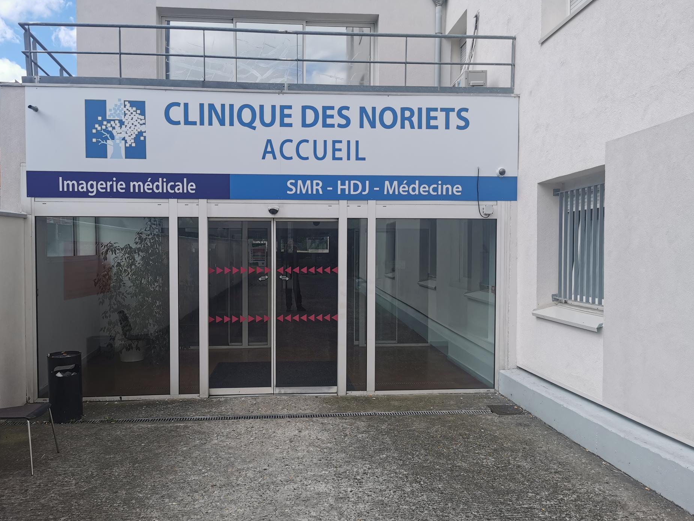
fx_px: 561
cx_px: 336
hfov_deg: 63.4
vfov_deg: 49.8
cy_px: 267
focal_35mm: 28
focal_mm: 5.56
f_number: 1.6
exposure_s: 1/3125
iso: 50
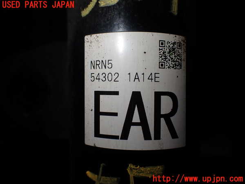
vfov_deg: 46.8
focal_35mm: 30
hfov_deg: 60.0
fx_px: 212
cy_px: 92
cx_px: 122
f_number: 3.2
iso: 100
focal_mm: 5.4
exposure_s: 1/160
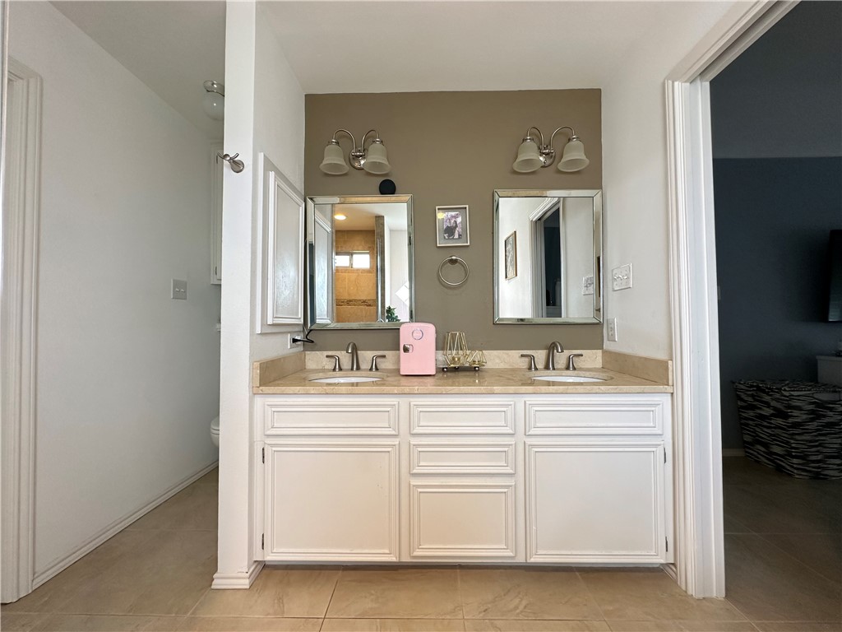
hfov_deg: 102.1
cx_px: 421
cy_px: 316
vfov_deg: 85.7
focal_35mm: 14
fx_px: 341
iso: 200
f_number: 2.2
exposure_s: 1/60
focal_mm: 2.22
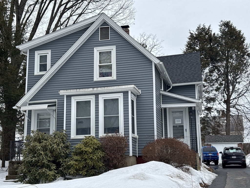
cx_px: 125
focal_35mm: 48
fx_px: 347
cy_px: 94
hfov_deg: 39.7
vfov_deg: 30.3
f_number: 1.78
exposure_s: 1/1215
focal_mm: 6.76
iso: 64
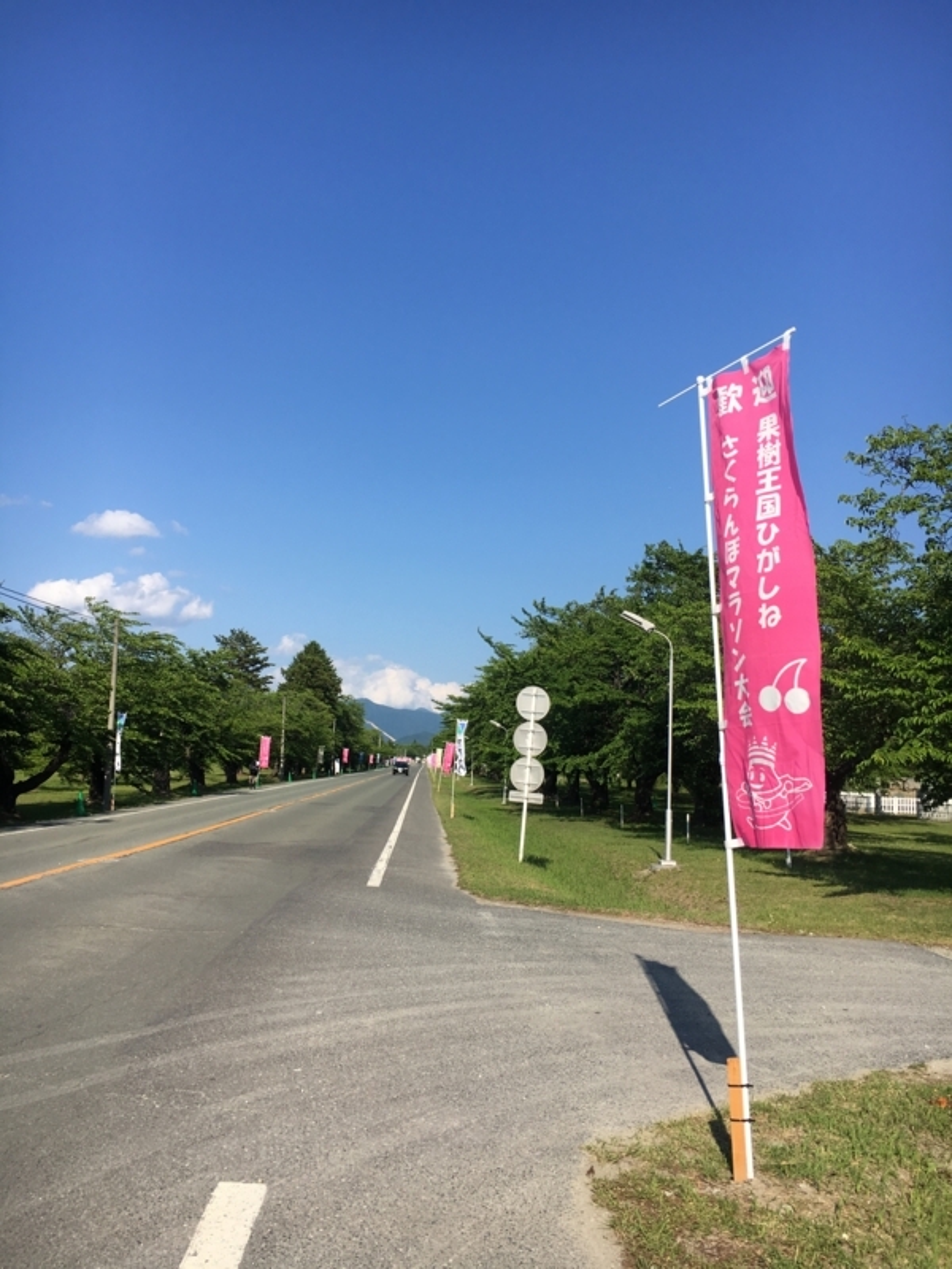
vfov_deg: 61.7
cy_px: 634
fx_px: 1063
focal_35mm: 29
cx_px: 476
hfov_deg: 48.2
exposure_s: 1/1748
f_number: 2.2
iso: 25
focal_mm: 4.15
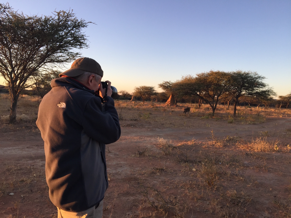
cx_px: 146
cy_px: 109
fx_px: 244
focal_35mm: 29
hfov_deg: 61.7
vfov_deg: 48.2
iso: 32
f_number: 2.2
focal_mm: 4.15
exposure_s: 1/384
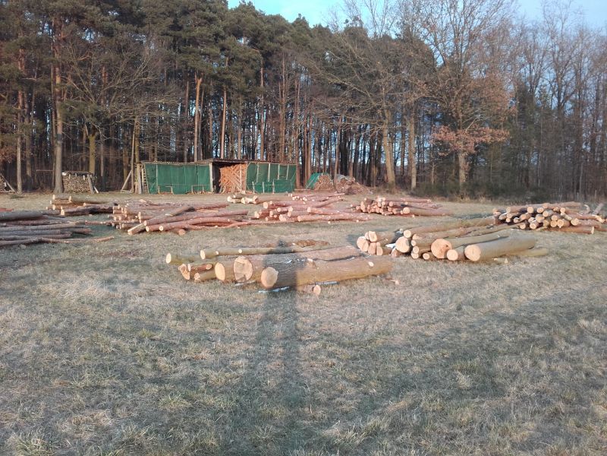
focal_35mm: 31
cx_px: 304
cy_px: 228
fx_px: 544
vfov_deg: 45.4
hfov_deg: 58.4
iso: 50
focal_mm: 3.31
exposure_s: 1/100
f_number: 2.2
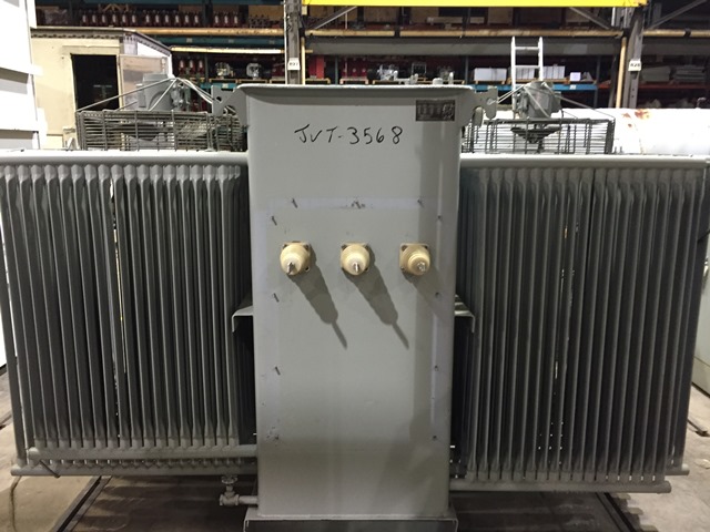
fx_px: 595
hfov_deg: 61.7
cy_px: 266
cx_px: 355
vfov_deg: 48.2
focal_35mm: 29
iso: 250
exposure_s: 1/17
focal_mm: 4.15
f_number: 2.2
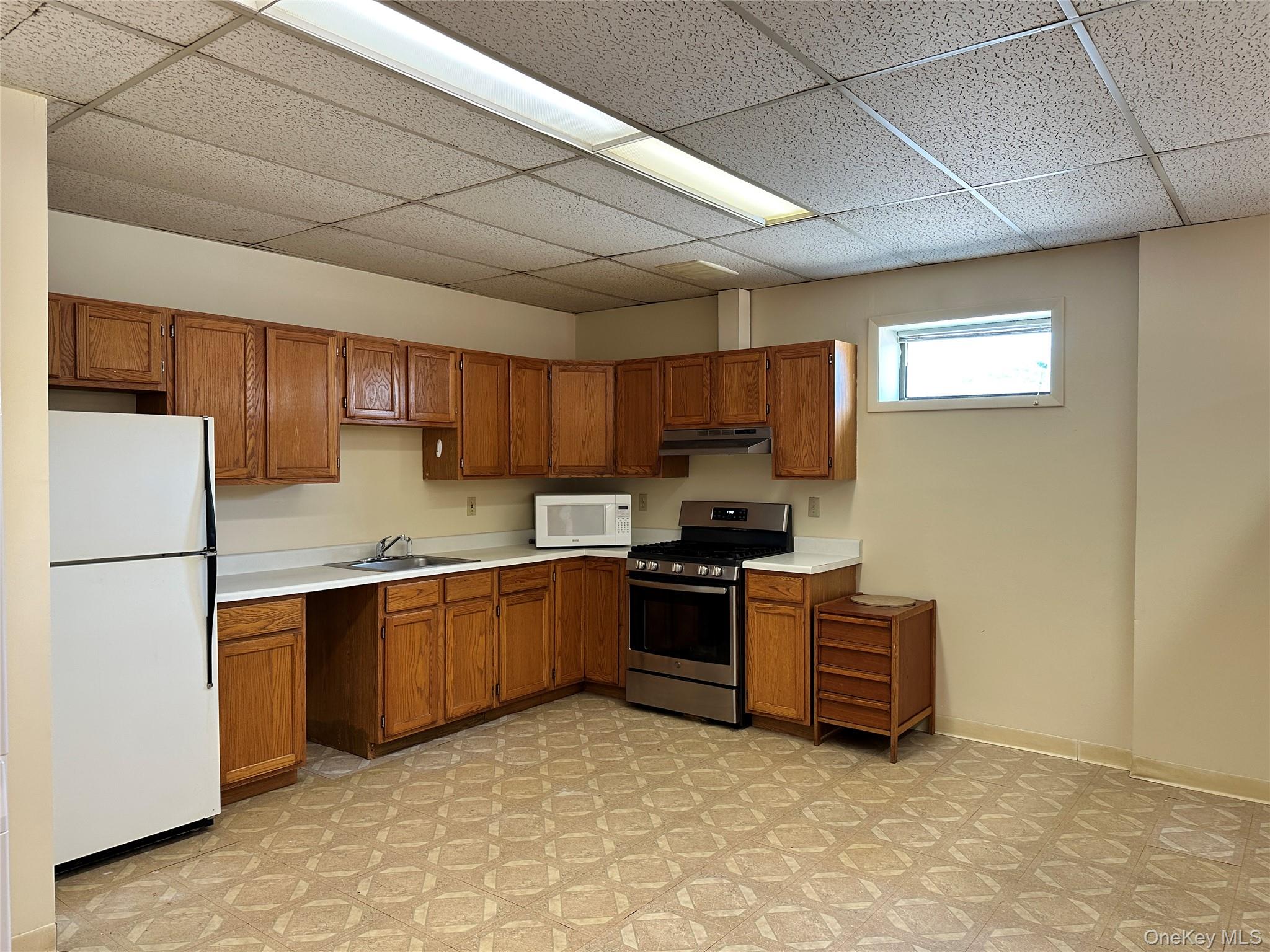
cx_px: 635
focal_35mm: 24
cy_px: 476
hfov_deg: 71.6
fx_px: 881
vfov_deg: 56.8
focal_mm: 6.86
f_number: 1.78
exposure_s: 1/66
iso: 125
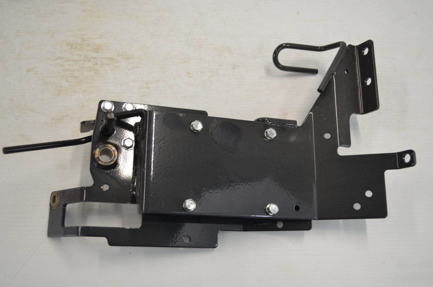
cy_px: 144
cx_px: 216
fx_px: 468
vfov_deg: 34.1
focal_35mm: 39
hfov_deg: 49.6
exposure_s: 1/80
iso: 400
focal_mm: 26
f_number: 4.5
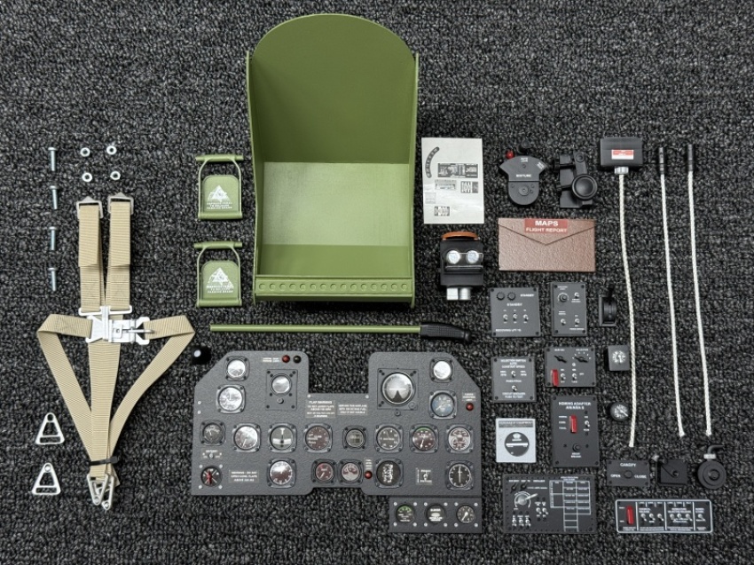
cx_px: 377
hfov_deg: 39.7
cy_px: 282
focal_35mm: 48
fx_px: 1045
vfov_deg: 30.3
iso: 80
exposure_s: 1/50
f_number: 1.78
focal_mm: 6.76
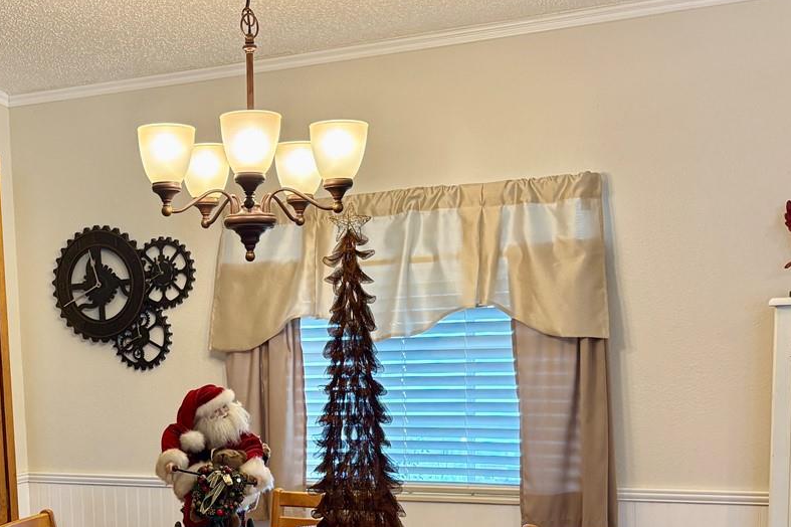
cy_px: 465
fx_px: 1208
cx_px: 182
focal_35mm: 55
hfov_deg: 35.3
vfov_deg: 24.0
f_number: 1.6
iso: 125
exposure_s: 1/60
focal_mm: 5.96
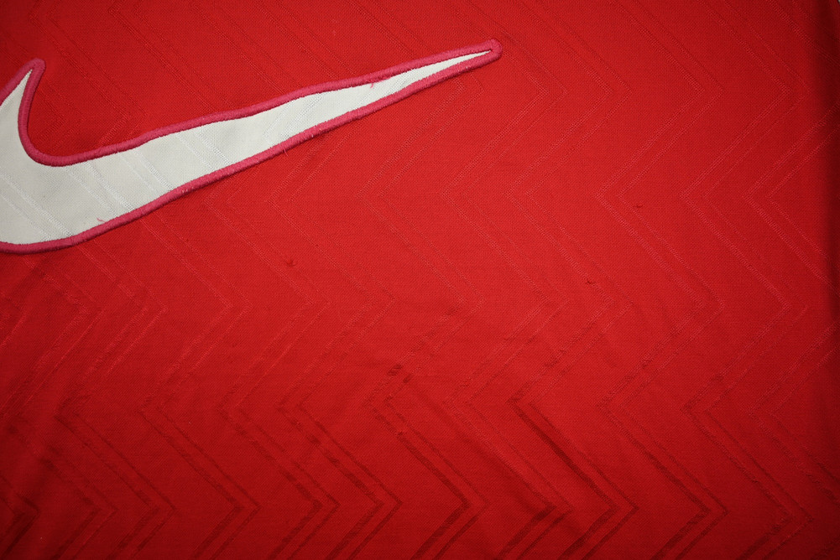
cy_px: 280
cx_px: 420
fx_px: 560
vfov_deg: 53.2
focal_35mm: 24
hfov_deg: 73.7
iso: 200
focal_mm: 24
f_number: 4.8
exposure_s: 1/180
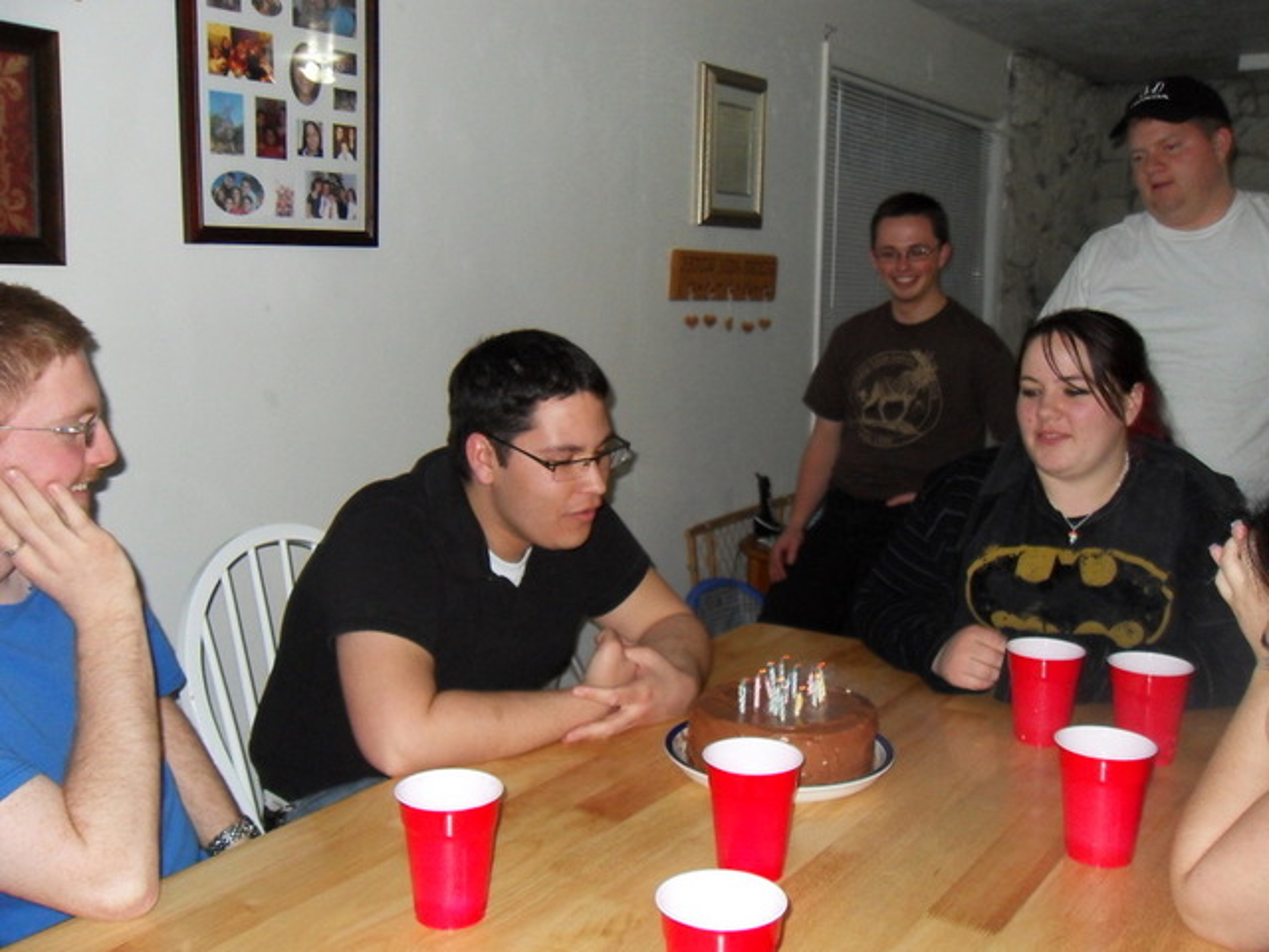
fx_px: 1283
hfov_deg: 52.6
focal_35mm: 35
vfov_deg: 40.7
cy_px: 476
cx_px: 634
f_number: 3.5
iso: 400
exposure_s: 1/45
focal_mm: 6.3
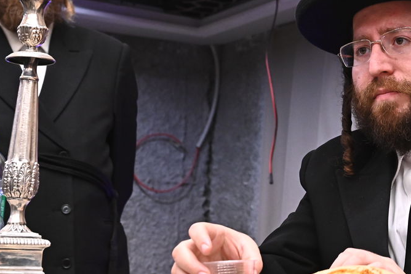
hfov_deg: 18.4
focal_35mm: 109
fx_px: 1244
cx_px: 393
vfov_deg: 12.5
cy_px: 45
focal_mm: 52
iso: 3200
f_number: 7.1
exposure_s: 1/160
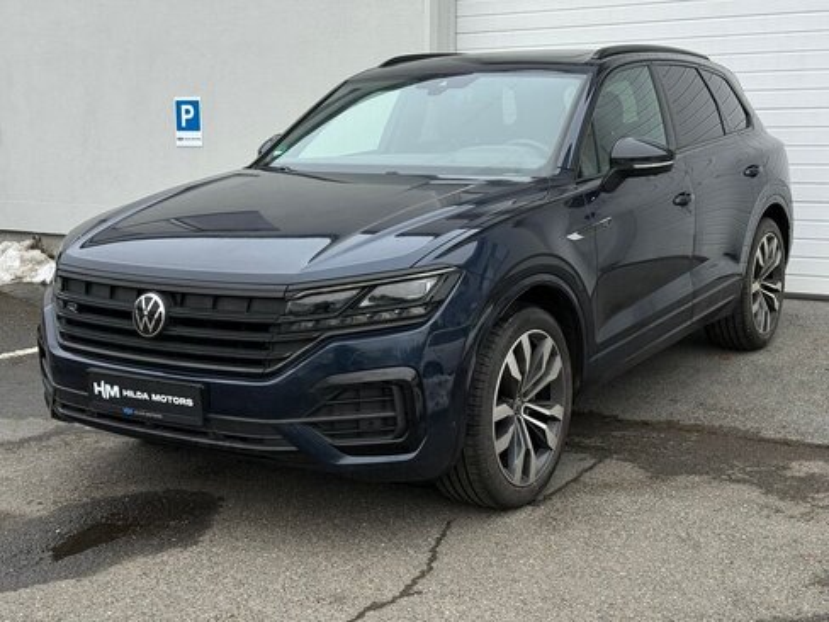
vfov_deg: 30.3
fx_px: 1150
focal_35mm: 48
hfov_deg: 39.7
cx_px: 414
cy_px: 311
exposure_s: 1/102
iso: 125
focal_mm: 6.76
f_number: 1.78
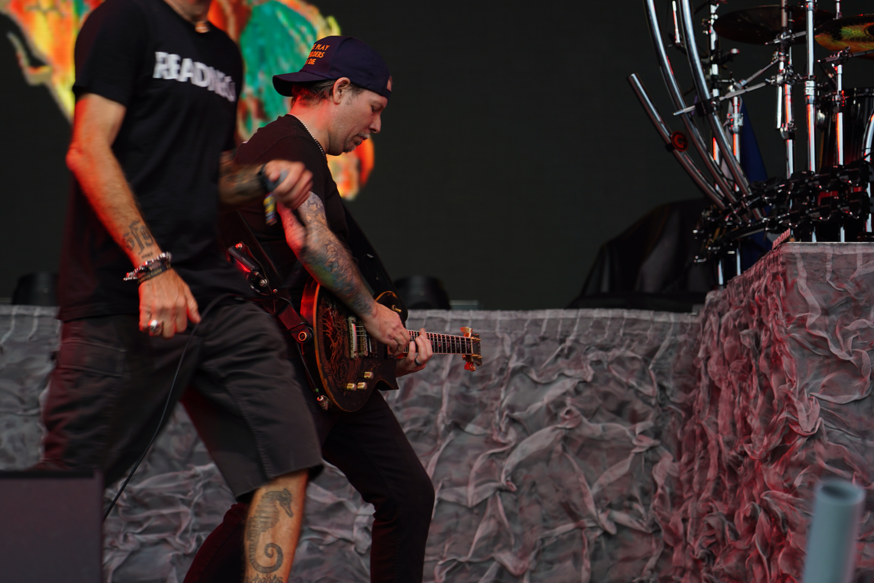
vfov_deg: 11.5
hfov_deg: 17.2
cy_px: 275
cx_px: 388
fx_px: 2889
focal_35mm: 119
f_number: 4
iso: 125
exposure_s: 1/125
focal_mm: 105
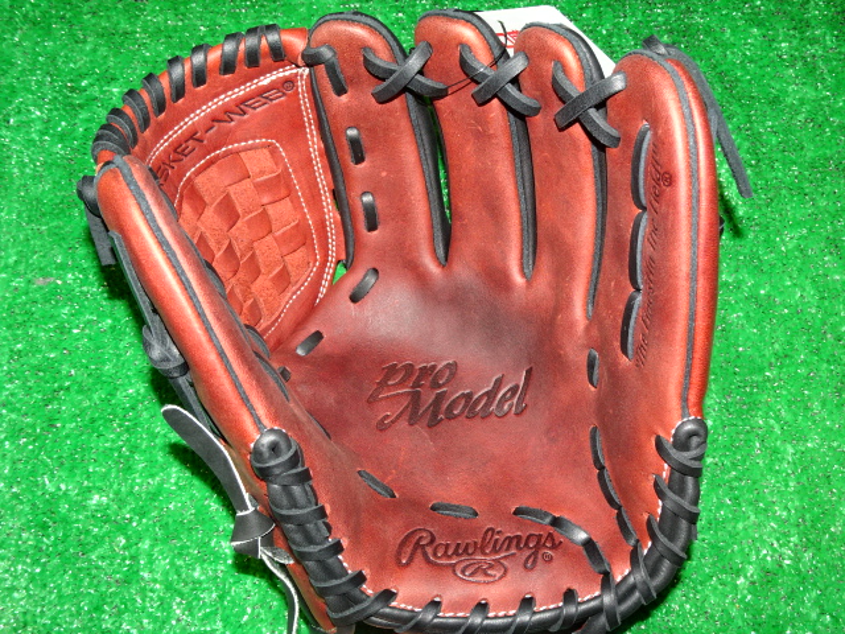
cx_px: 422
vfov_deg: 41.8
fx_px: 830
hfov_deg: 54.0
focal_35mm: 34
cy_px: 317
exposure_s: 1/40
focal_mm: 5.79
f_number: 4
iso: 200
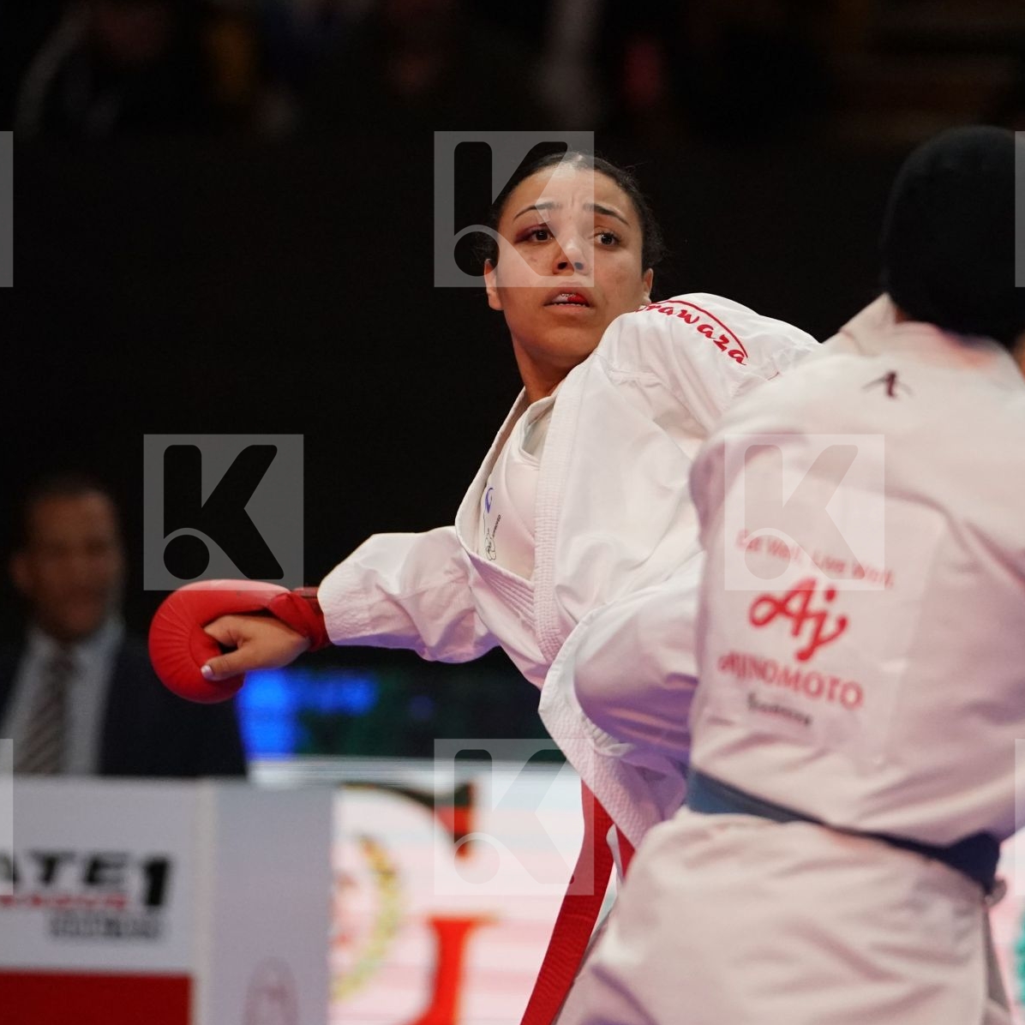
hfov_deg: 4.8
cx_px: 514
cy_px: 512
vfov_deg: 4.8
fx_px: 12127
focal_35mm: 362
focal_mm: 189
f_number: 2.8
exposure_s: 1/1000
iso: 5000
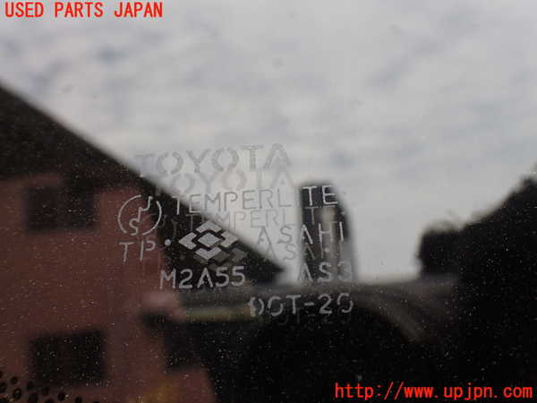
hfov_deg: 60.0
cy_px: 202
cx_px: 268
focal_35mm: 30
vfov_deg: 46.8
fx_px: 465
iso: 100
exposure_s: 1/250
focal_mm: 5.4
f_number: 3.2
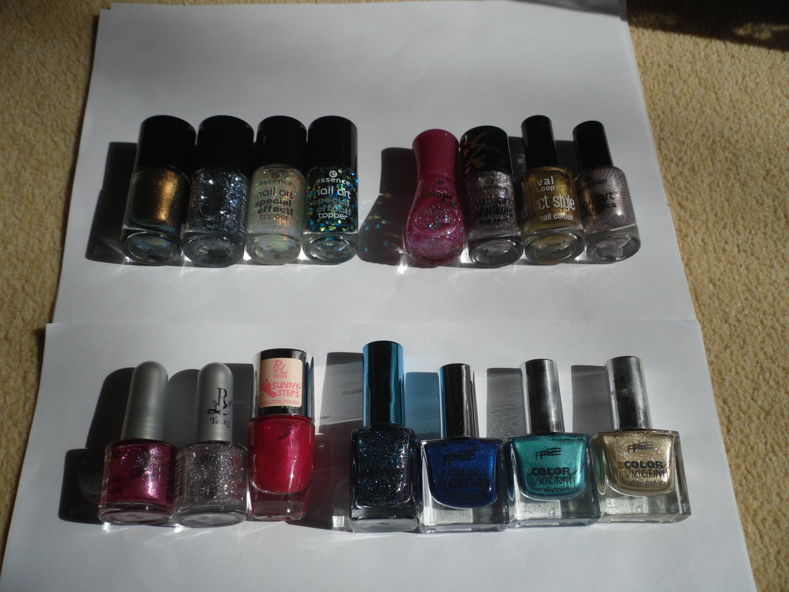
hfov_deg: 42.1
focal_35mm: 45
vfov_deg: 32.2
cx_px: 394
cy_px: 296
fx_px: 1026
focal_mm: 6.3
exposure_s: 1/378
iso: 80
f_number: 8.2
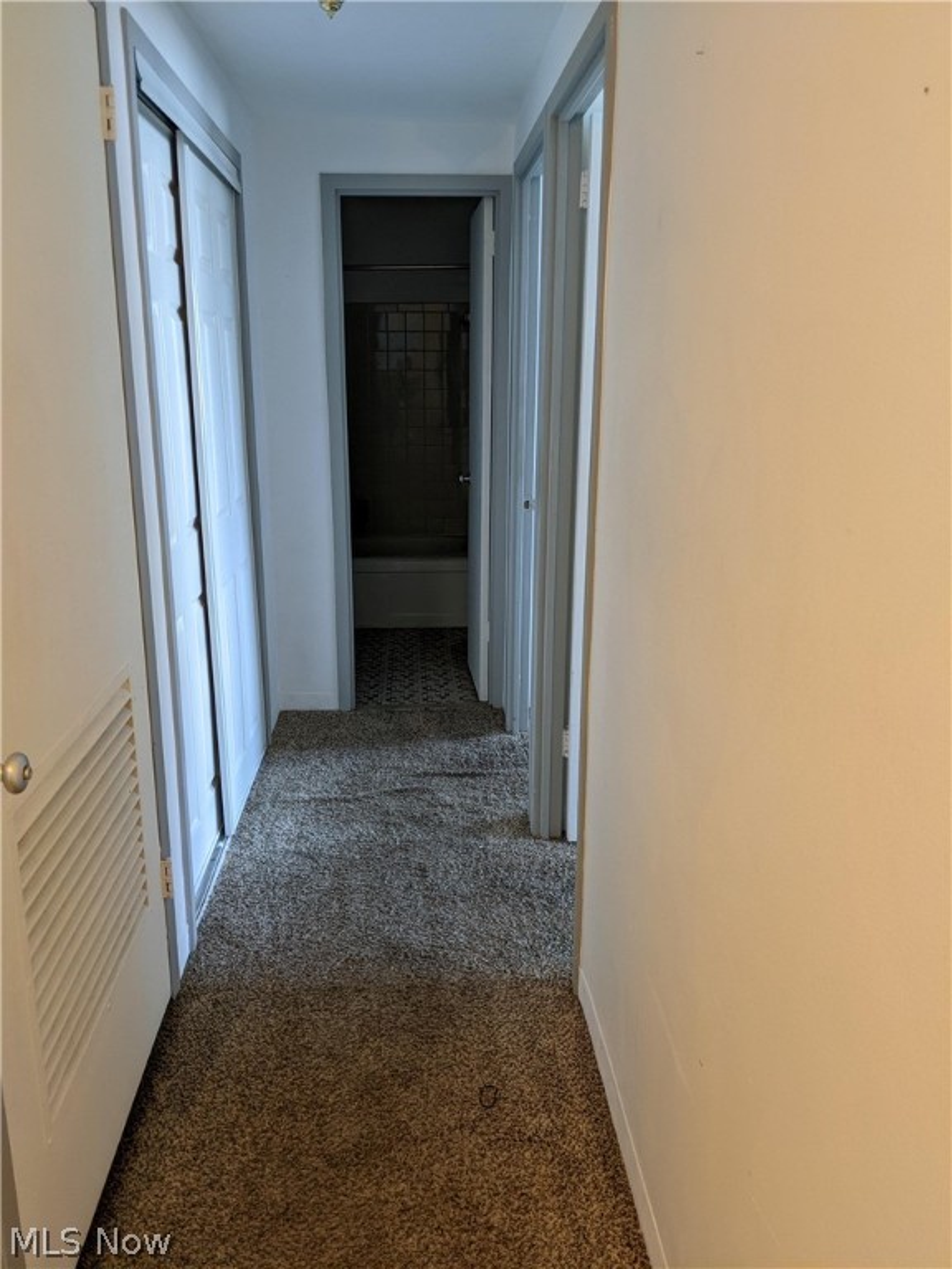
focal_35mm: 27
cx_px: 476
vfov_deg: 65.3
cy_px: 634
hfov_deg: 51.4
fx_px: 990
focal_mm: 4.44
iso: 101
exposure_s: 1/24
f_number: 1.8
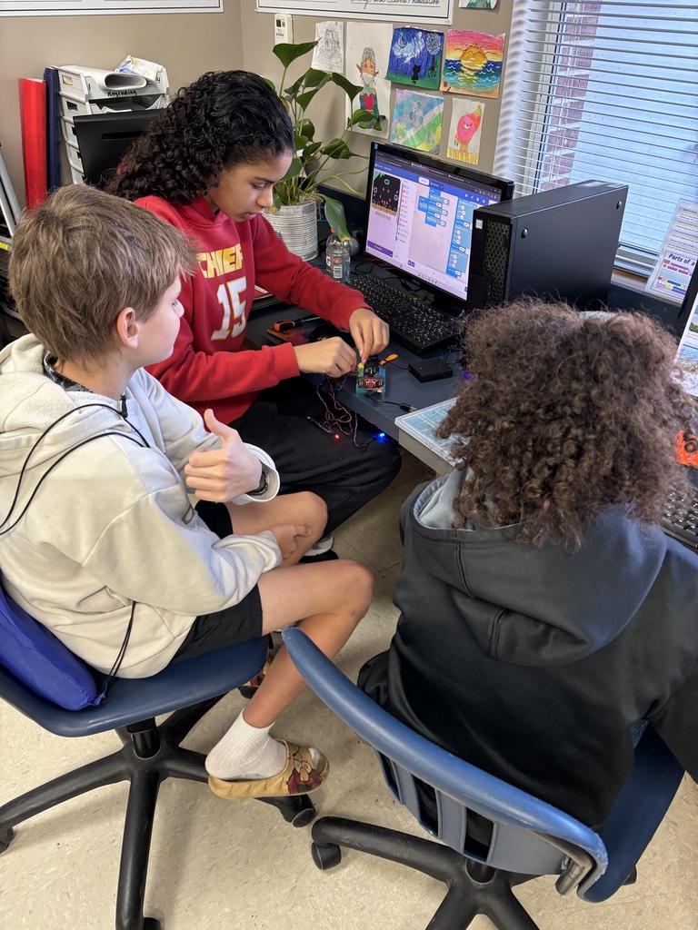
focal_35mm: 26
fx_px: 699
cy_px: 465
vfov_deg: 67.3
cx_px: 349
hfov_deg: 53.1
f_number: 1.6
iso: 200
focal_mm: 5.96
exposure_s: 1/60
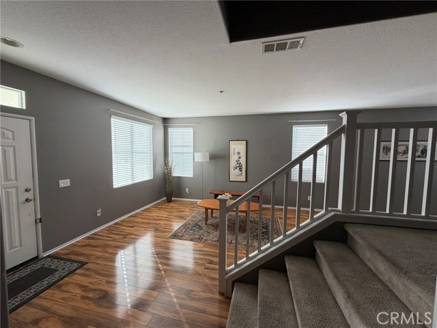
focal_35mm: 14
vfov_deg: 85.7
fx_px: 177
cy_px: 164
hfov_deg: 102.1
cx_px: 218
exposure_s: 1/121
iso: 80
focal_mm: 2.22
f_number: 2.2
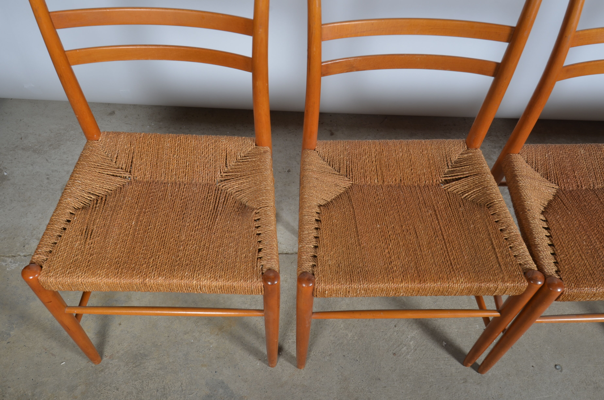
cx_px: 302
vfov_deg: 43.4
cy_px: 200
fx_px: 502
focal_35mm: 30
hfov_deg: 62.0
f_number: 11
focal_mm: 20
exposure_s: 1/125
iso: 100
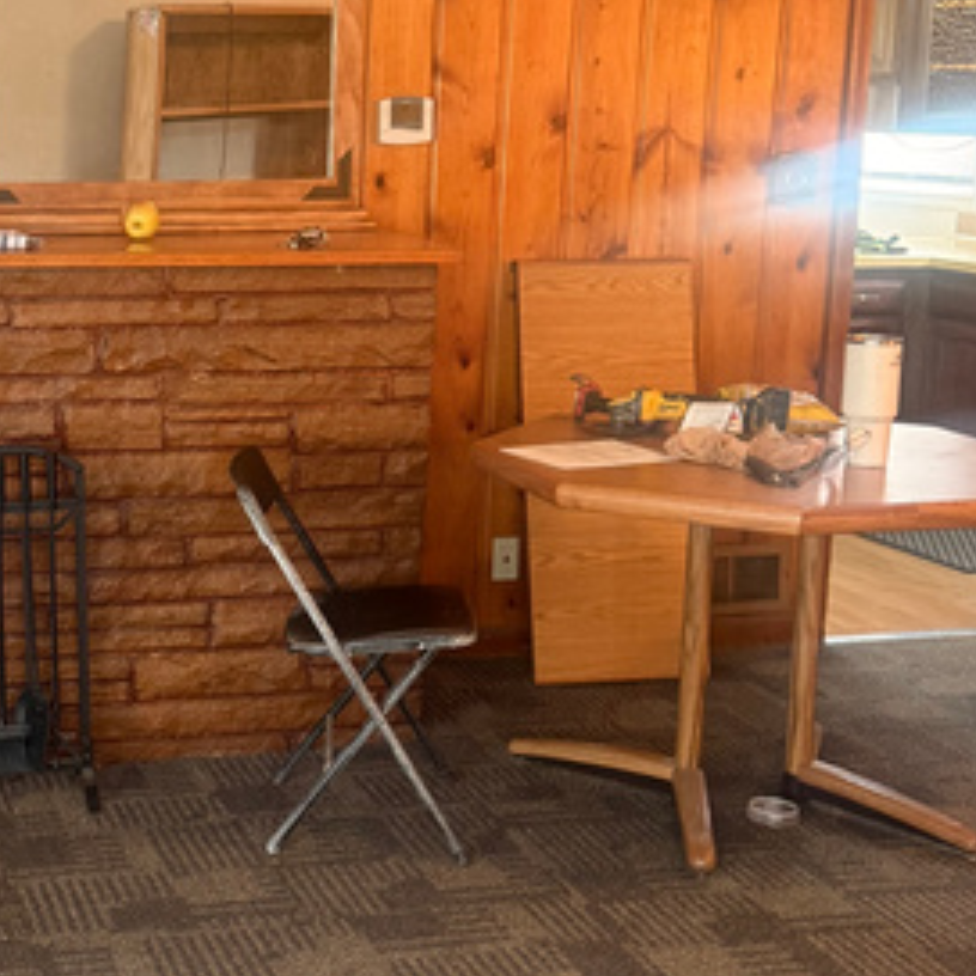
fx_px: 1914
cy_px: 427
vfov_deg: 28.6
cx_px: 126
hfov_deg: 27.7
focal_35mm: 60
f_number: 1.78
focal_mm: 6.76
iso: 250
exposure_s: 1/60
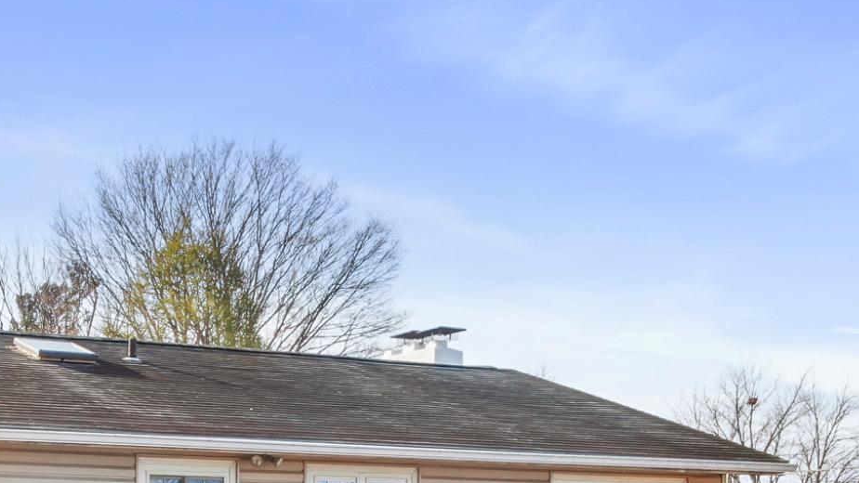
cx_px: 124
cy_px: 604
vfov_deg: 16.4
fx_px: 1595
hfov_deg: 29.2
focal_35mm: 70
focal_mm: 5.11
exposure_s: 1/640
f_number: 3
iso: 100
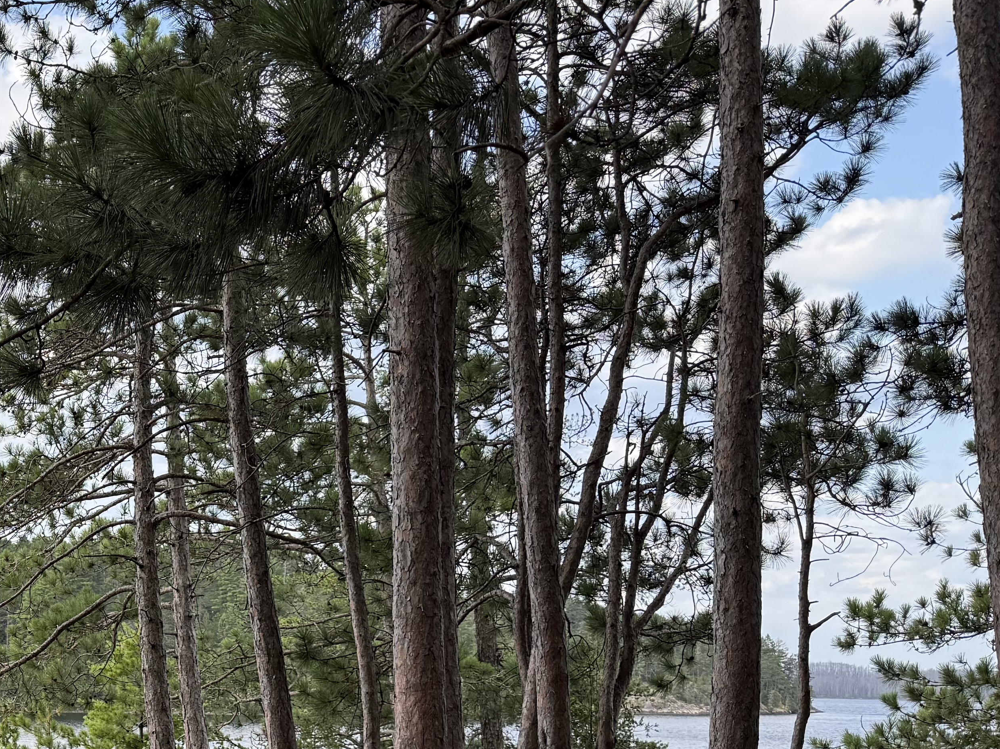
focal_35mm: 55
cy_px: 661
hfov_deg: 30.7
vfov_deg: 25.8
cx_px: -136
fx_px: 1589
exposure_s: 1/1464
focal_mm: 6.76
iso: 100
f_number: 1.78
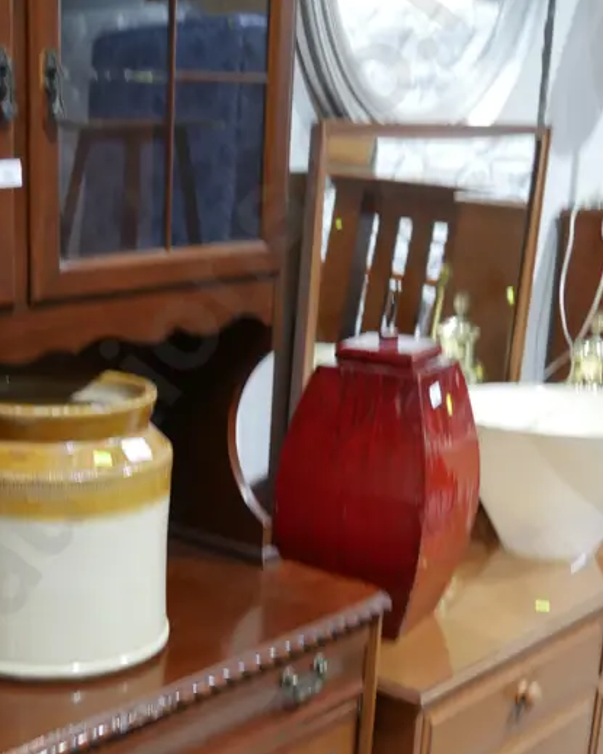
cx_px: 53
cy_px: 507
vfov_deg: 34.4
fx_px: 1205
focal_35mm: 54
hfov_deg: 27.1
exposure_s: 1/60
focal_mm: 14
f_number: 3.5
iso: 640
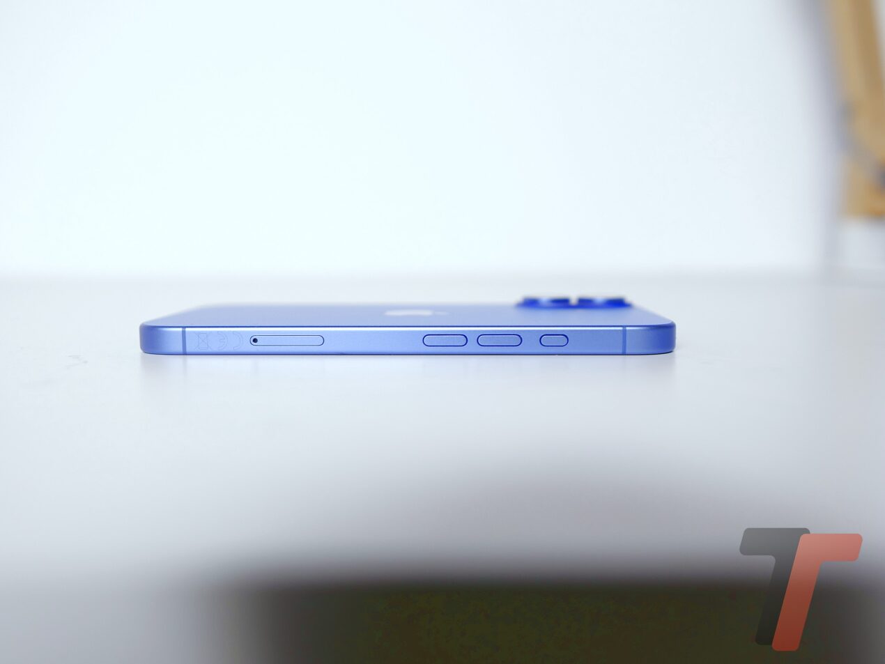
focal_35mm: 32
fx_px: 818
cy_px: 332
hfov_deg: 56.8
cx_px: 442
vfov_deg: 44.2
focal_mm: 16
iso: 200
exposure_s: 1/100
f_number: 1.8
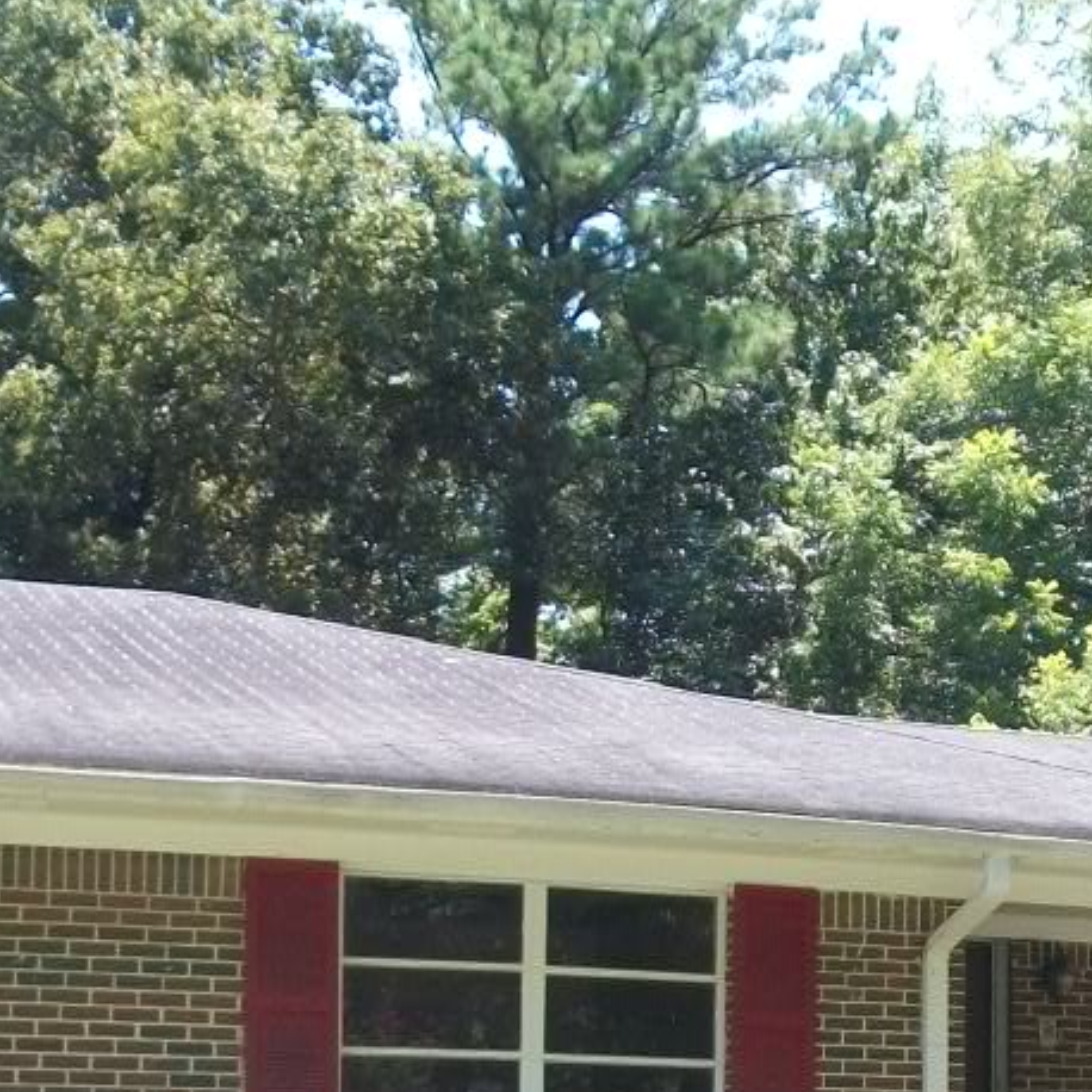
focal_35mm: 79
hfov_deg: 21.5
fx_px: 2820
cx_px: 954
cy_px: 1087
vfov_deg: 21.2
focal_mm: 5.7
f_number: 2.9
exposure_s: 1/320
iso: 80
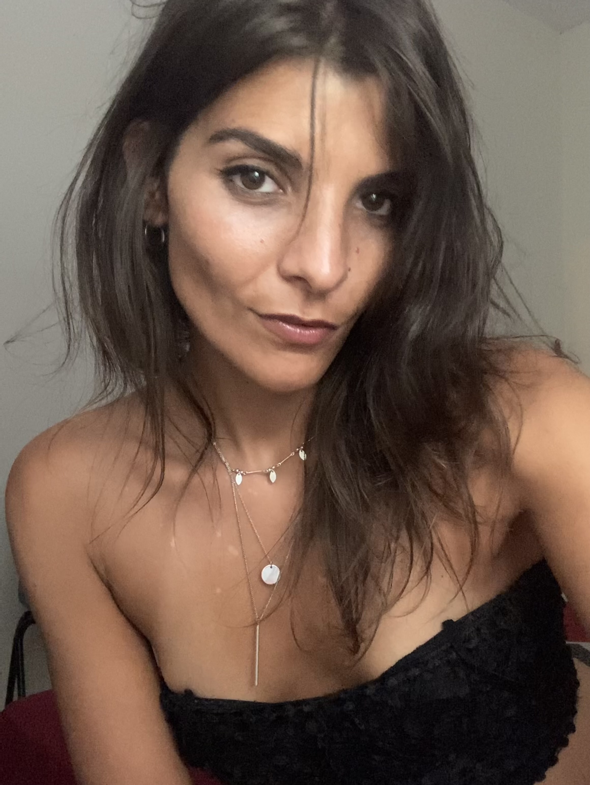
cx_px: 295
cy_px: 392
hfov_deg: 44.2
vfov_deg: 56.8
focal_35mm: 32
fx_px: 726
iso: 800
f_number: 2.2
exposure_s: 1/17
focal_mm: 2.87
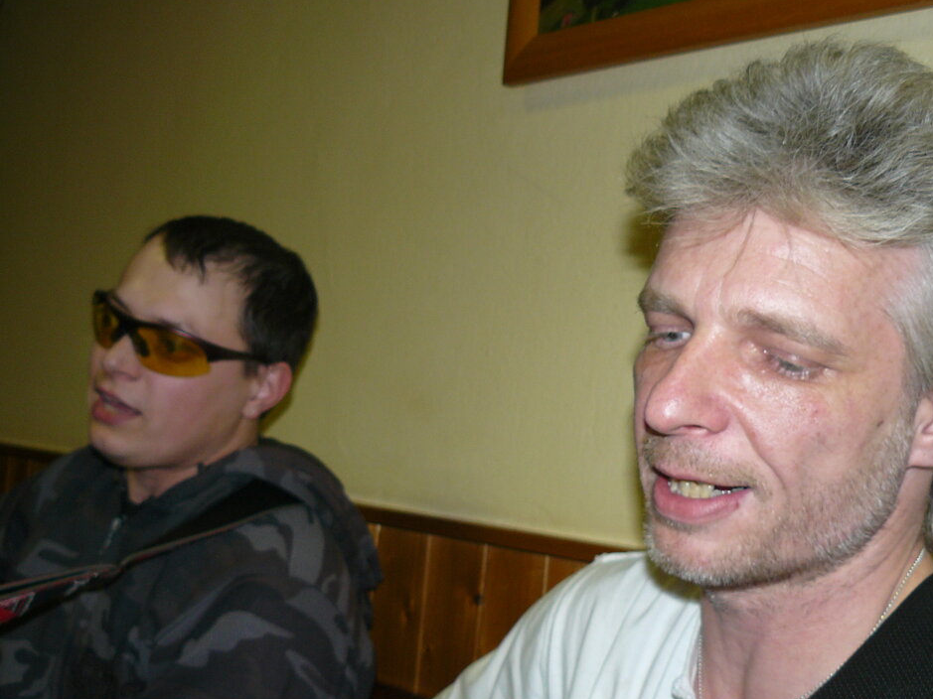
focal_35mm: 46
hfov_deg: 41.1
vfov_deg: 31.5
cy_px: 395
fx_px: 1240
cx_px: 533
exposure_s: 1/30
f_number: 2.8
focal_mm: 6
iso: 100
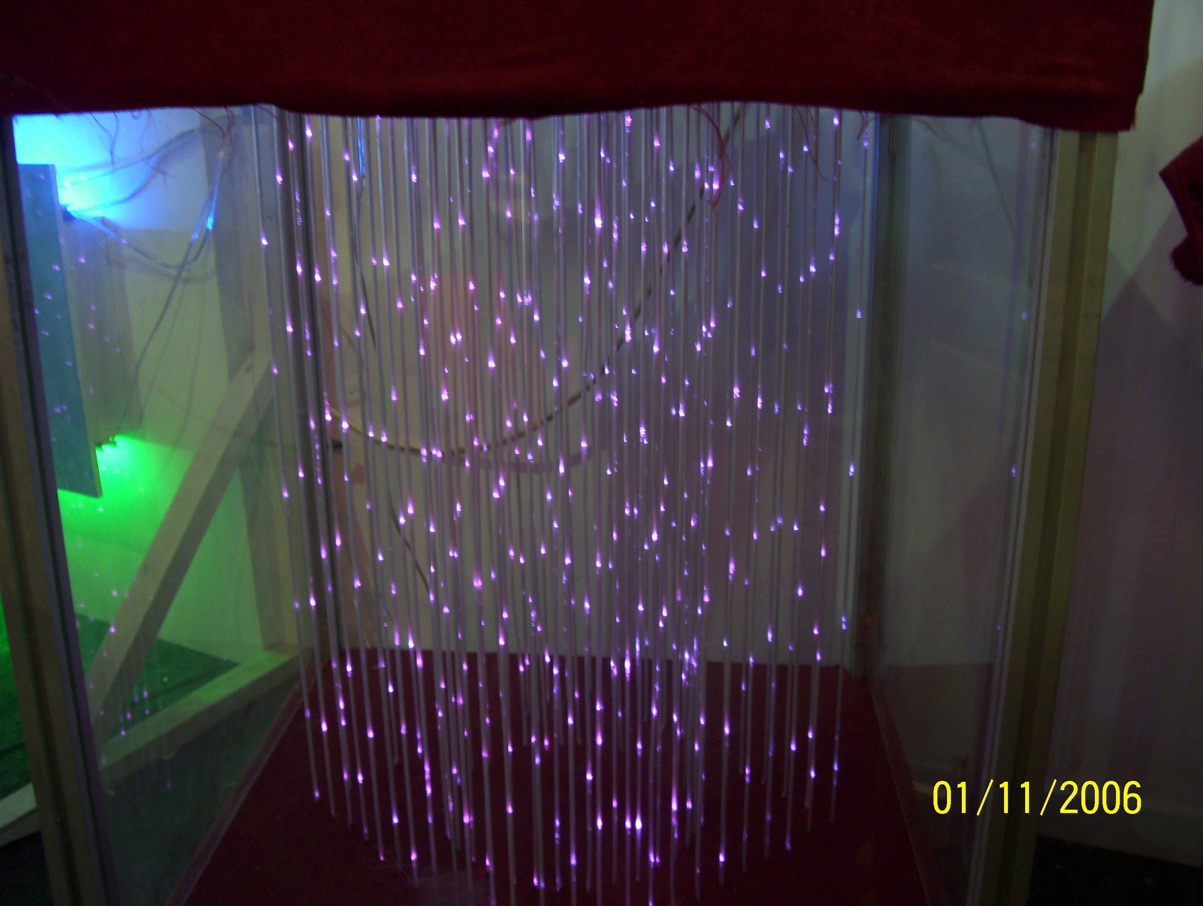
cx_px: 602
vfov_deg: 39.7
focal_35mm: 36
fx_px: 1253
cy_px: 453
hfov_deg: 51.3
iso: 160
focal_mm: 6
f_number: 2.7
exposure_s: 1/8
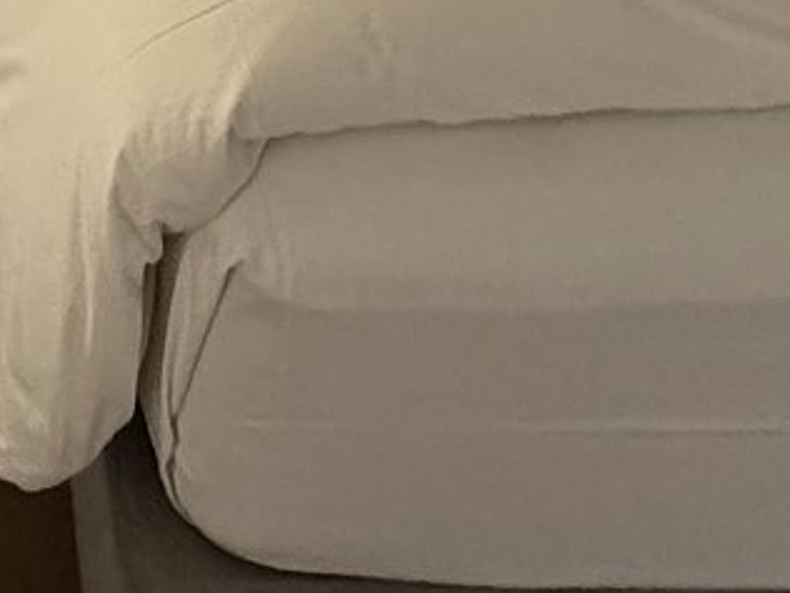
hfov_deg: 26.1
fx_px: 1552
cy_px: -758
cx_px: -110
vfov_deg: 15.0
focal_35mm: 68
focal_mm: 2.22
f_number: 2.2
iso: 640
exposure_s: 1/60
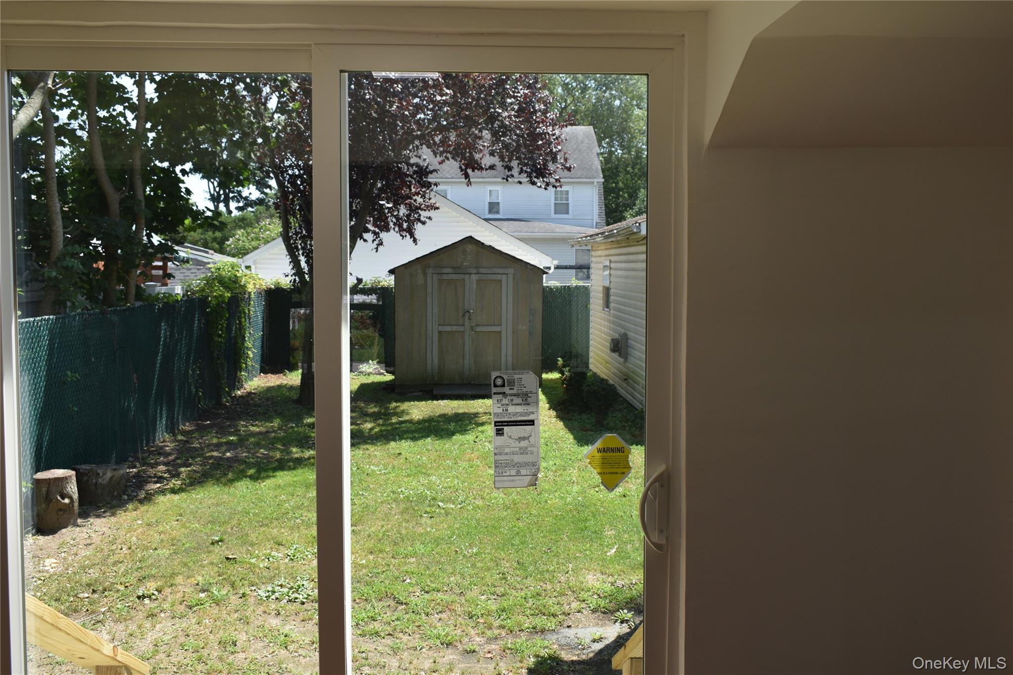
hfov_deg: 53.1
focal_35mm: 36
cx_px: 506
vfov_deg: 36.9
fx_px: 1013
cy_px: 338
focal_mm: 24
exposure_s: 1/250
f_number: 5.6
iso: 200
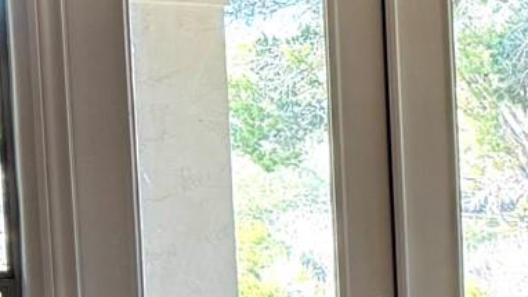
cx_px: 1084
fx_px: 1960
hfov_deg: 13.1
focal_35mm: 140
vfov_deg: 8.5
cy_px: 431
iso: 200
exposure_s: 1/86
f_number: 1.78
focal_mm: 6.76
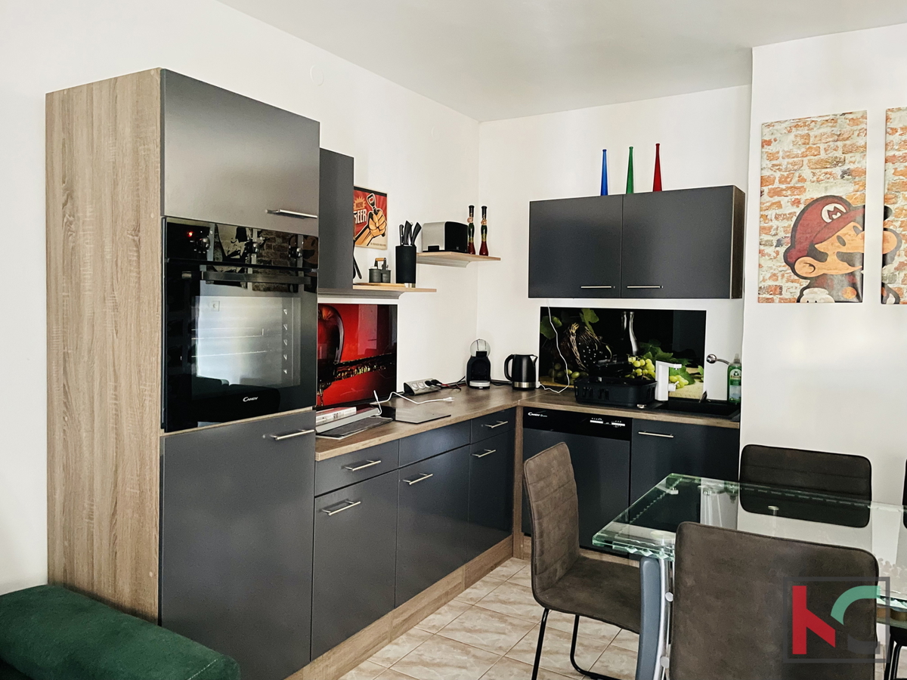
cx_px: 454
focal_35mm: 26
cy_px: 340
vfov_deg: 53.1
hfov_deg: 67.3
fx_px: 681
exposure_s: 1/7
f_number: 1.6
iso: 640
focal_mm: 4.2
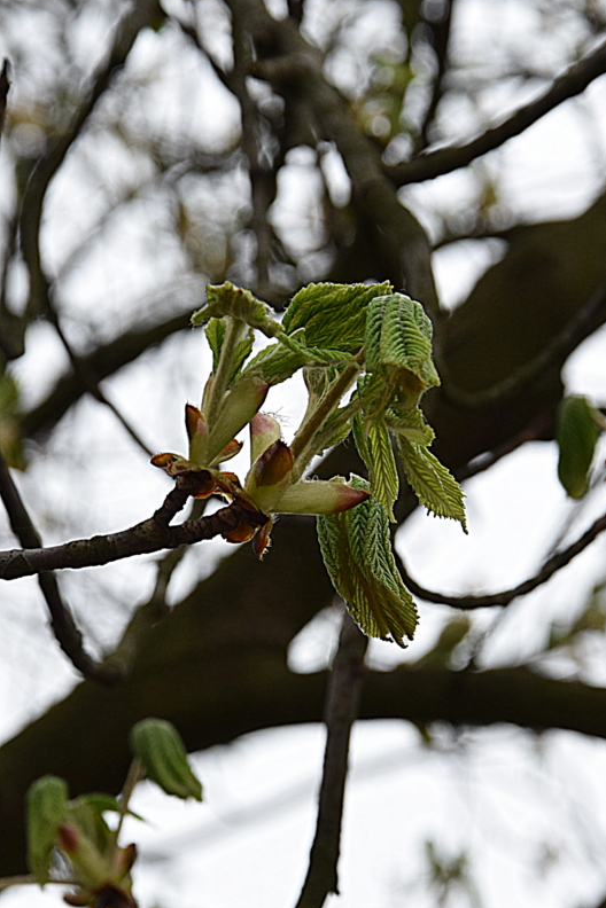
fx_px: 2866
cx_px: 304
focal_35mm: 114
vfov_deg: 18.0
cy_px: 454
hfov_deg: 12.1
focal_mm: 75
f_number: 8
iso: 400
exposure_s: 1/250
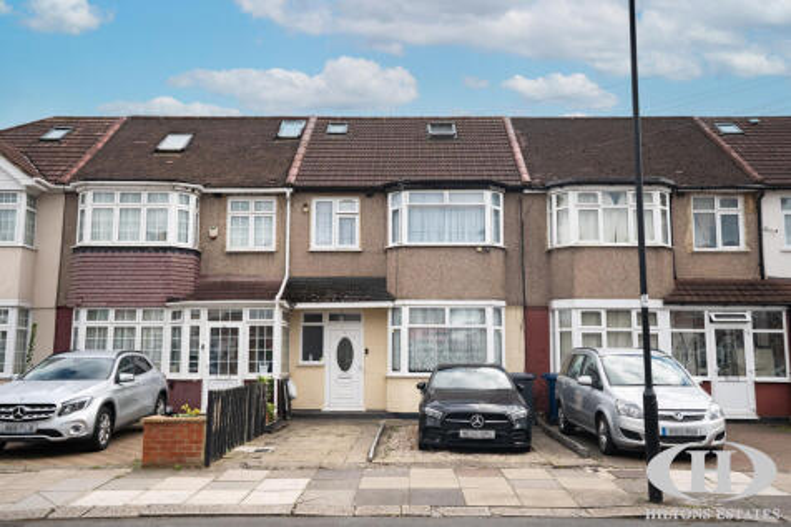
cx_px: 396
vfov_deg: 38.9
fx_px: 747
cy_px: 264
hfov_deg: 55.8
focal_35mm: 34
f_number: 8
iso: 400
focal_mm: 34
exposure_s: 1/4000
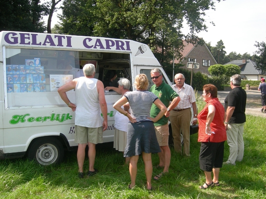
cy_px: 100
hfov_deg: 51.4
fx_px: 277
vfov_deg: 39.7
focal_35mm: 36
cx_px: 133
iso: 64
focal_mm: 7.5
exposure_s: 1/169
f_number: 4.8
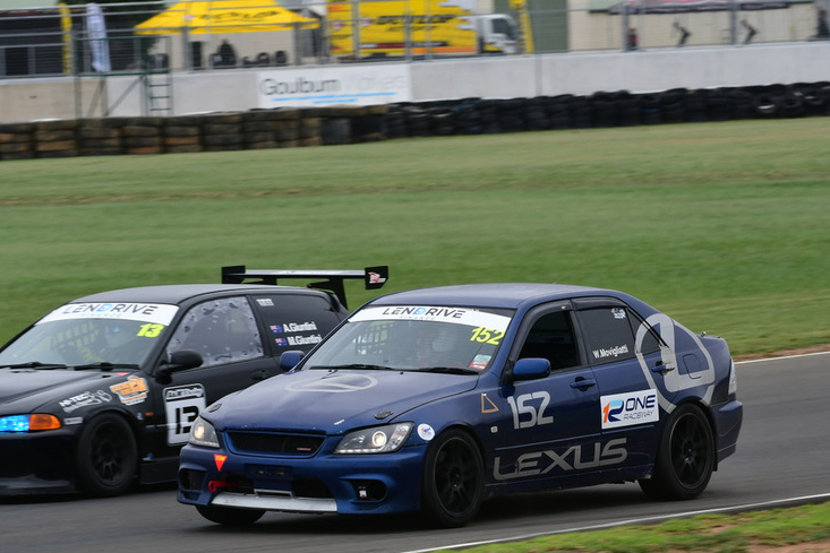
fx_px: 7932
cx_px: 447
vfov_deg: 4.0
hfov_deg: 6.0
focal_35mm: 344
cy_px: 291
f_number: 10
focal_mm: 210
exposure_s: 1/320
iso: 320
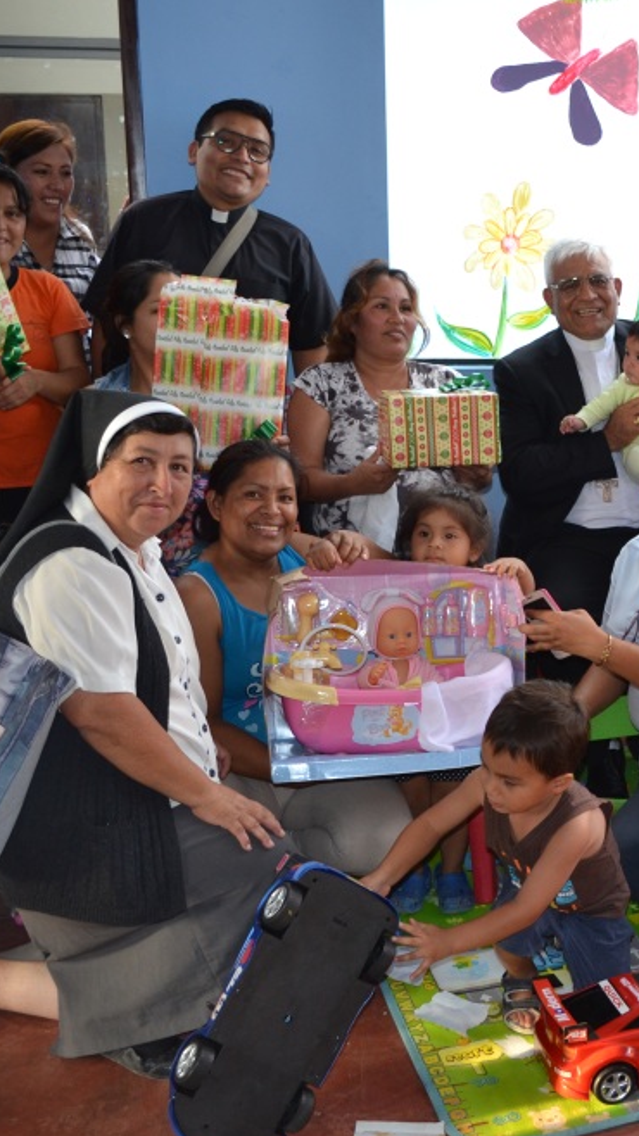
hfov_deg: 25.6
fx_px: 1326
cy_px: 559
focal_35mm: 44
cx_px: 658
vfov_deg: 46.4
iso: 400
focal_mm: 18
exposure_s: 1/60
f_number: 3.5
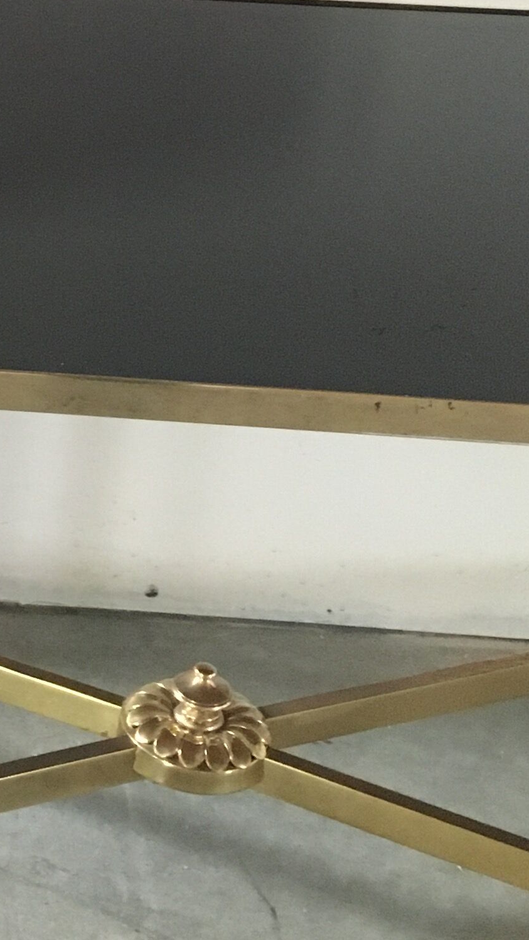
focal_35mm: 85
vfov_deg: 24.2
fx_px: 2120
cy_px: 78
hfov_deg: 13.3
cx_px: -294
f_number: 2.2
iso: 250
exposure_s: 1/17
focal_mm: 4.15
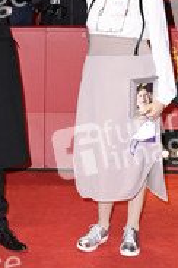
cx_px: -6
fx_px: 779
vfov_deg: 19.3
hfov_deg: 12.9
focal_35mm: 105
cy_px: 72
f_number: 5.6
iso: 640
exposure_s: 1/200
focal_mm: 48
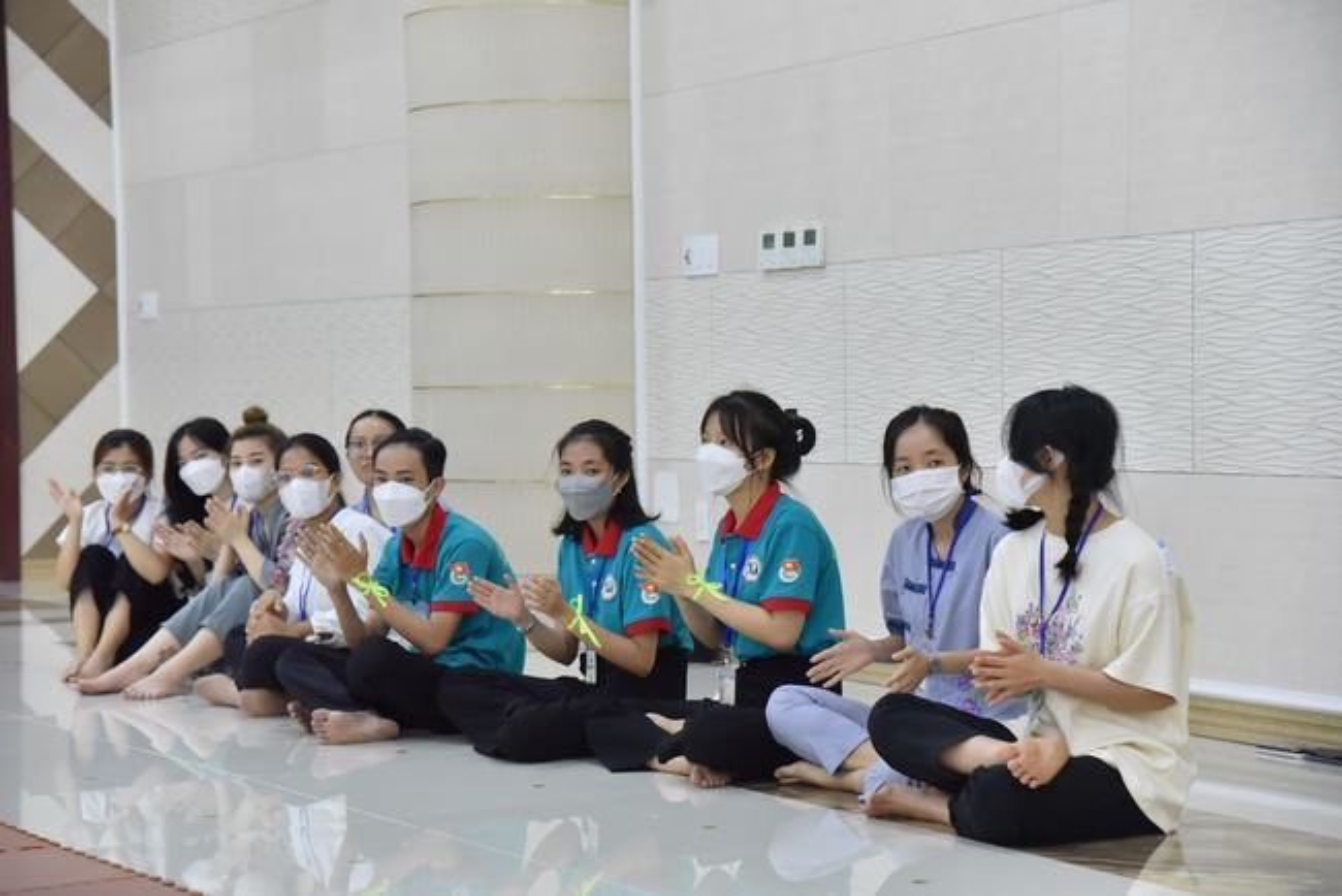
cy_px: 448
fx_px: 3170
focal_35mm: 85
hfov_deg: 23.9
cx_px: 671
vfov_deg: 16.1
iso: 3200
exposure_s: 1/160
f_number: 5
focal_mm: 85
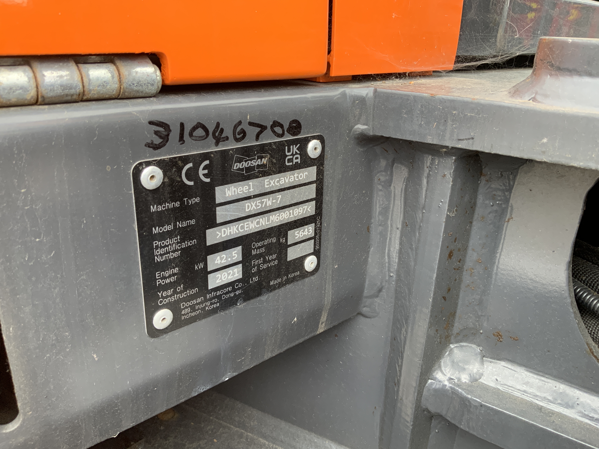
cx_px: 300
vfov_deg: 48.2
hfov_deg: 61.7
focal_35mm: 29
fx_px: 502
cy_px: 224
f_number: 1.8
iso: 32
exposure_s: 1/122
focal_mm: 3
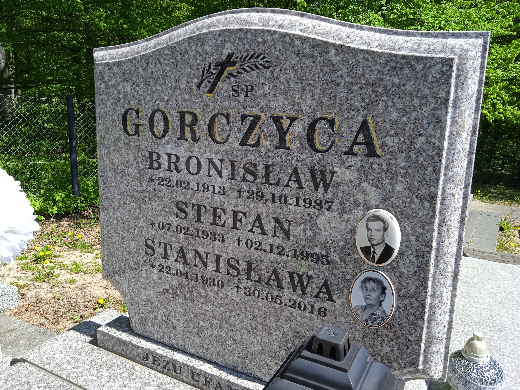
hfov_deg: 63.4
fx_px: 421
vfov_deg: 49.7
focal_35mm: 28
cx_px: 260
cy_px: 195
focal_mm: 3.43
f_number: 2.2
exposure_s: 1/552
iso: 113
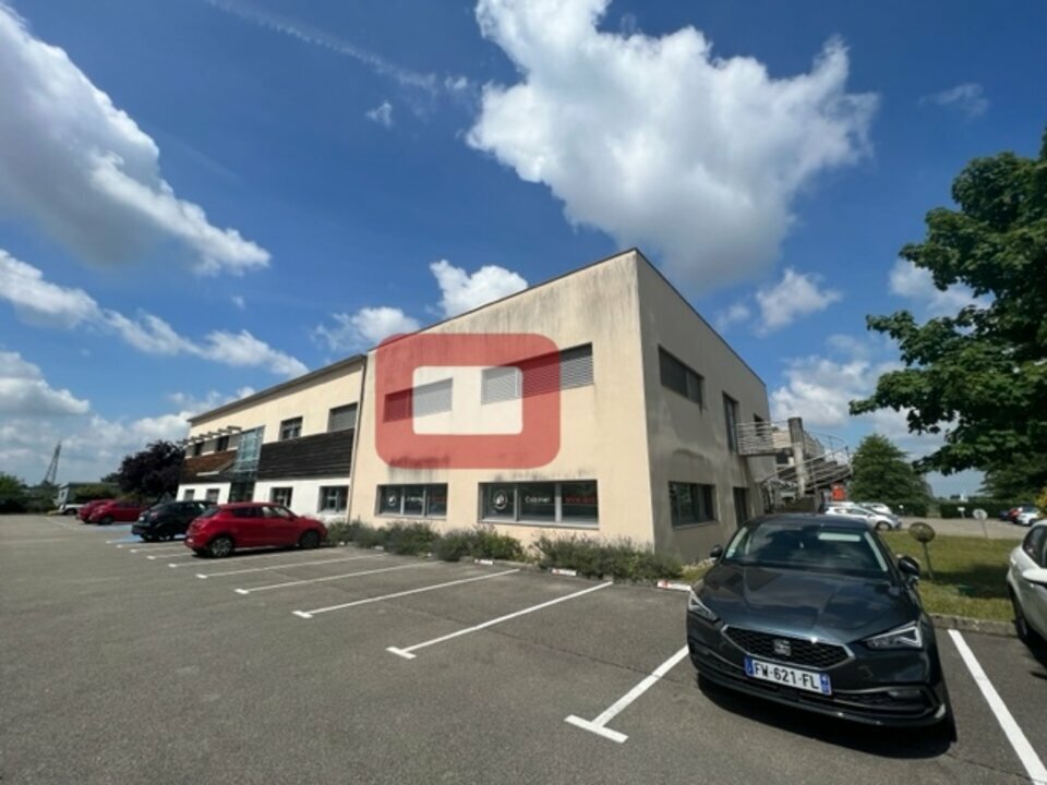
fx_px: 393
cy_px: 392
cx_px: 524
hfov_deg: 106.2
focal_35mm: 13
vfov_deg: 89.9
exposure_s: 1/3534
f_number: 1.8
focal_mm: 1.57
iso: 32
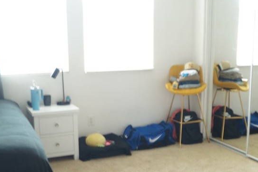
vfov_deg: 26.2
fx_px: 365
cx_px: 148
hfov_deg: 38.8
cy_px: 118
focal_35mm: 51
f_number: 14
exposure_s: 1/1.25
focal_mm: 18
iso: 800
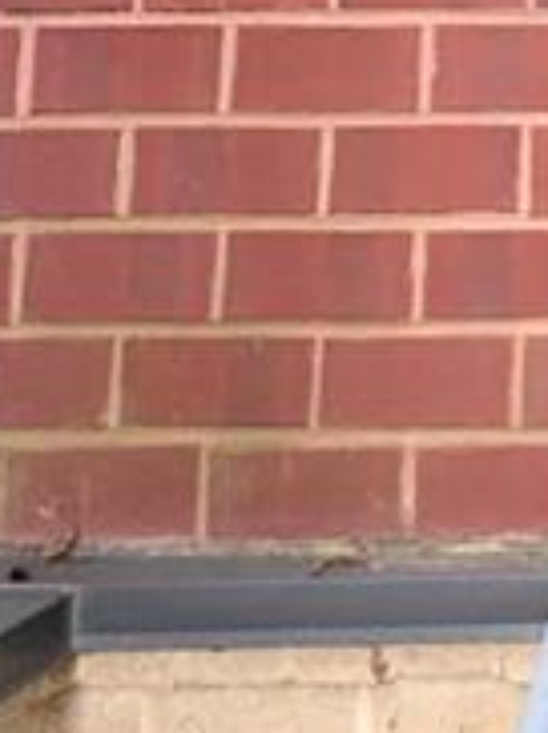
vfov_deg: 16.3
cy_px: -379
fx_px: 2327
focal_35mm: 110
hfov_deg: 11.8
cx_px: 1140
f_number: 1.8
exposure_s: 1/60
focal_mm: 4.25
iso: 160
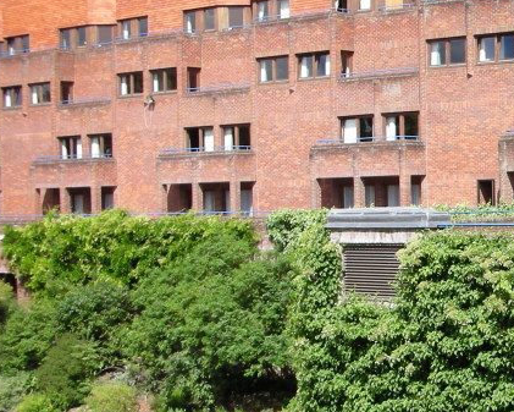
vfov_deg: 18.5
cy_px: 243
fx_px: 1263
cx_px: 590
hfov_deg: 21.6
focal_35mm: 83
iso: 50
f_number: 3
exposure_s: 1/410
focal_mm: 5.8
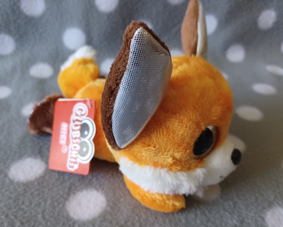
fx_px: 226
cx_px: 151
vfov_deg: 53.2
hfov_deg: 64.0
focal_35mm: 27
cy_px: 111
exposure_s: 1/25
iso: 320
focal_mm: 4.6
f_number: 1.8
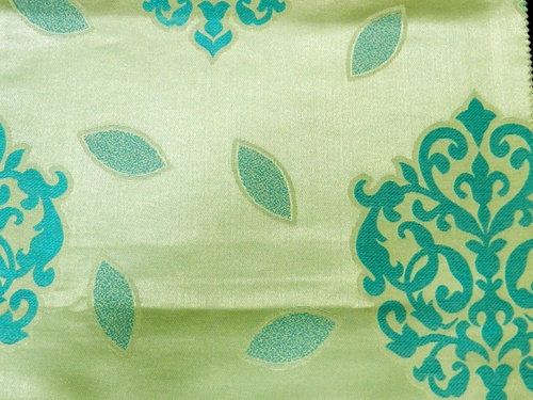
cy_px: 200
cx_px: 266
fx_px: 816
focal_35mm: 53
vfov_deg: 27.5
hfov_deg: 36.2
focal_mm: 9.4
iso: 400
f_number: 4.4
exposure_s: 1/20
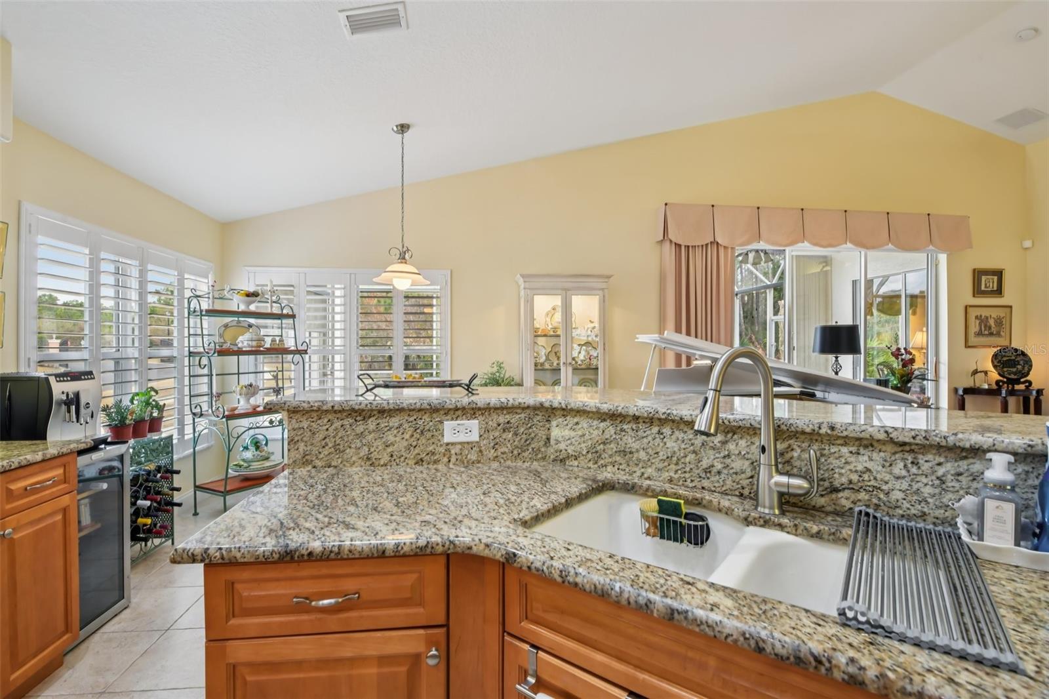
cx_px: 524
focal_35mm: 17
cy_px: 350
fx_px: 495
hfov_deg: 93.3
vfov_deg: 70.4
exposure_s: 1/15
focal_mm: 17
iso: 400
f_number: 8
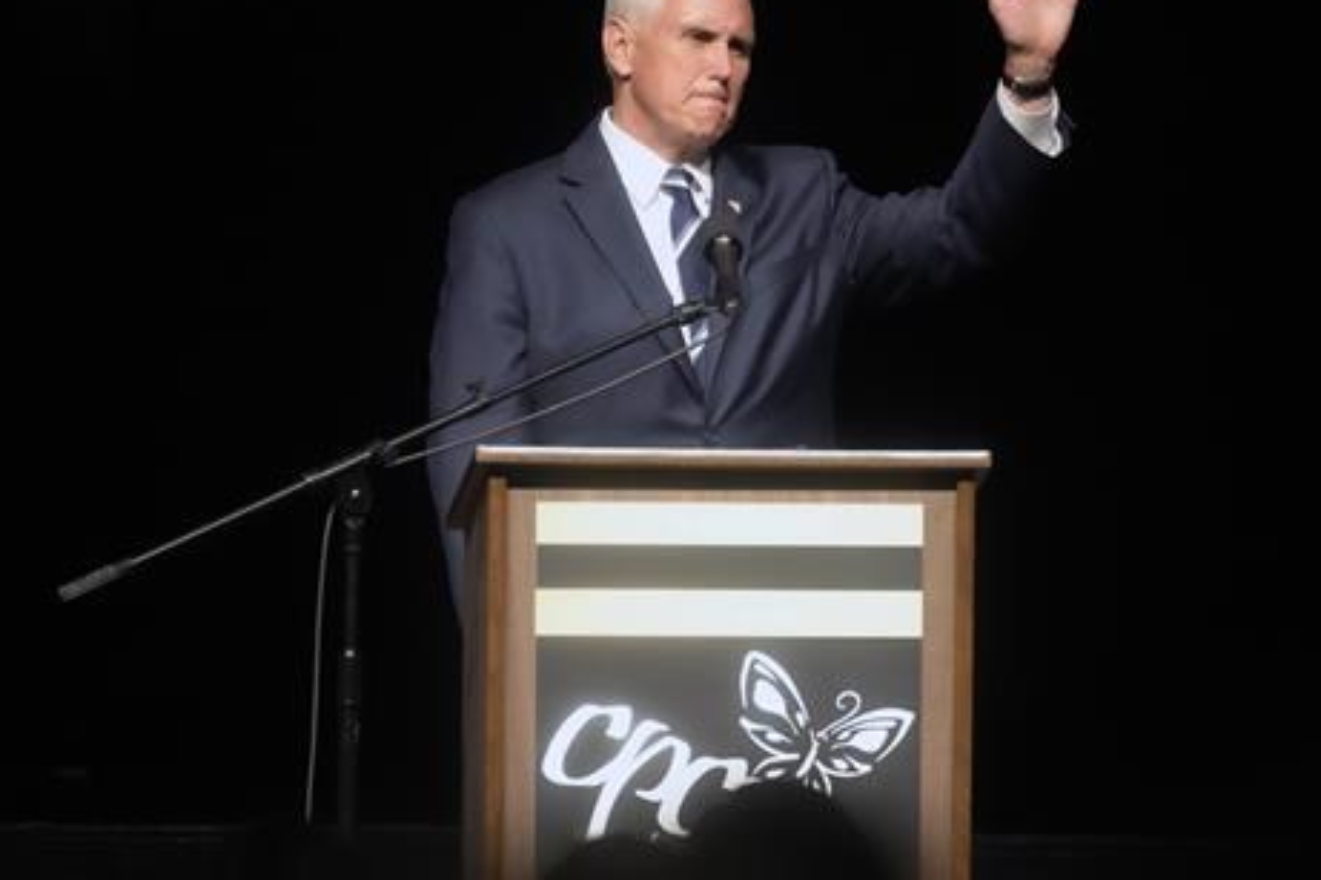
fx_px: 20687
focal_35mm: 564
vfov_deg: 2.4
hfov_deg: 3.7
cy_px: 446
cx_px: 811
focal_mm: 400
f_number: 5.6
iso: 10000
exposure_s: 1/400
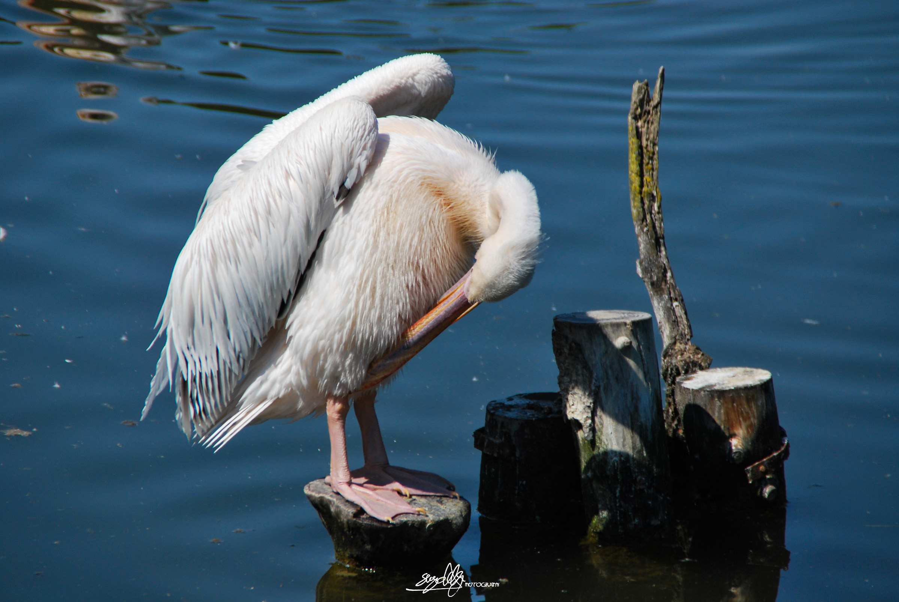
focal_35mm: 300
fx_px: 7501
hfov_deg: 6.9
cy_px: 301
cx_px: 450
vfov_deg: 4.6
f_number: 6.3
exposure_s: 1/640
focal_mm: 200
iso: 200
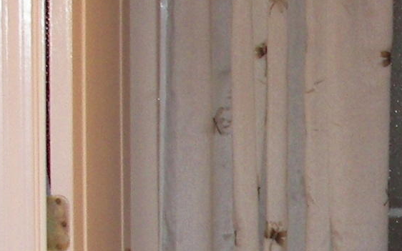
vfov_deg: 7.4
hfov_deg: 11.6
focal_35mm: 176
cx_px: 496
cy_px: 272
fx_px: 1928
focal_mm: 6
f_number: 2.8
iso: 100
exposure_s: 1/30
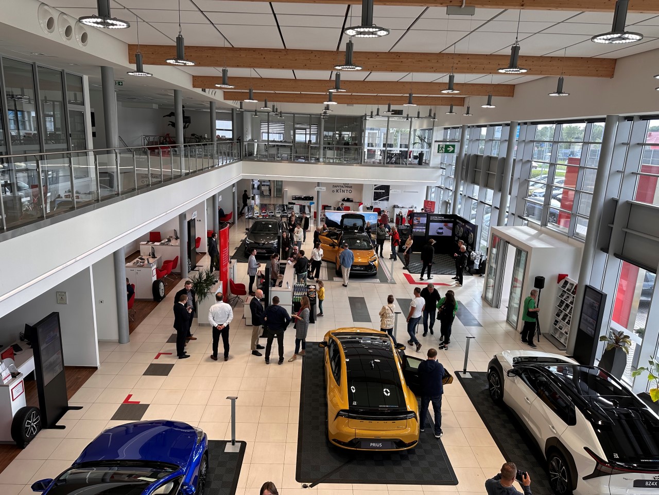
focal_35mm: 24
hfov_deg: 71.6
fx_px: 457
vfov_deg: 56.8
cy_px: 248
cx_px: 330
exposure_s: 1/347
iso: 80
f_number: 1.78
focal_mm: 6.86
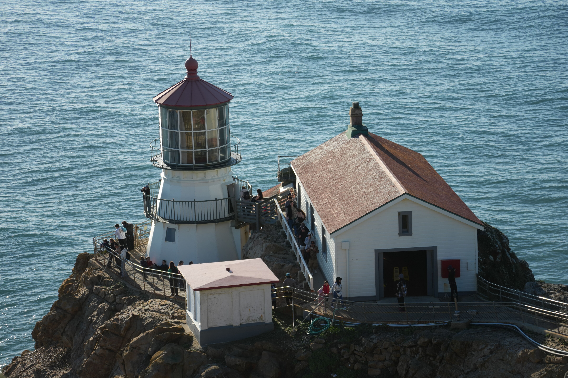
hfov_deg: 16.8
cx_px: 284
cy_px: 189
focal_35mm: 122
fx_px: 1925
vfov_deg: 11.2
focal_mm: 122
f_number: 6.3
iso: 400
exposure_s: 1/1600
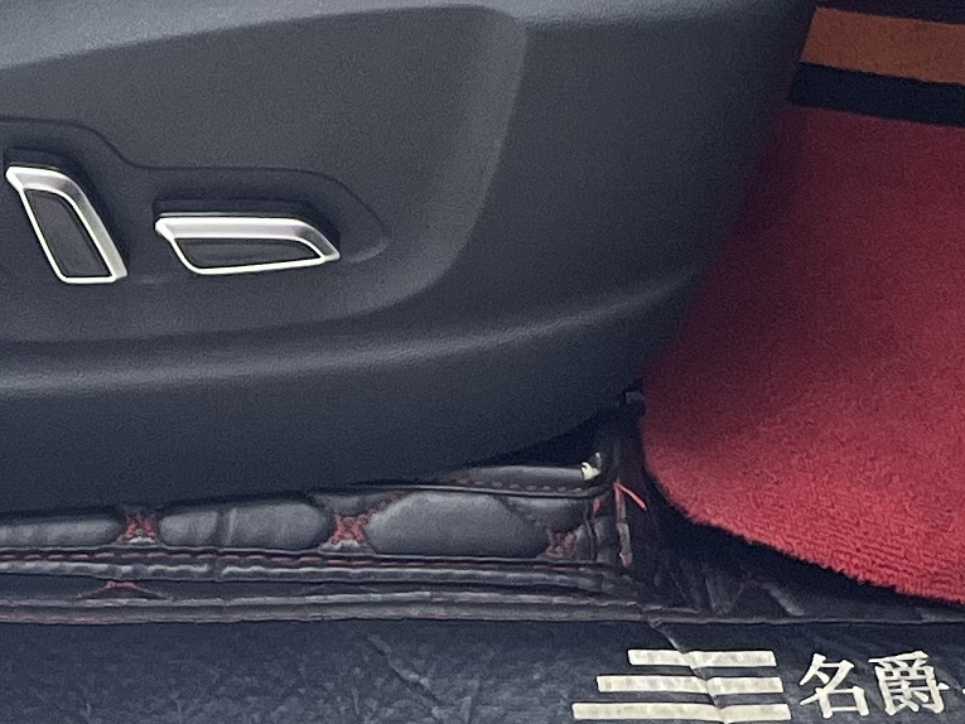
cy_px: -988
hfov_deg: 14.4
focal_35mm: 137
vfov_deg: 9.6
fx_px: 3820
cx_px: 310
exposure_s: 1/100
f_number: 1.6
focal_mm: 5.1
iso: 125
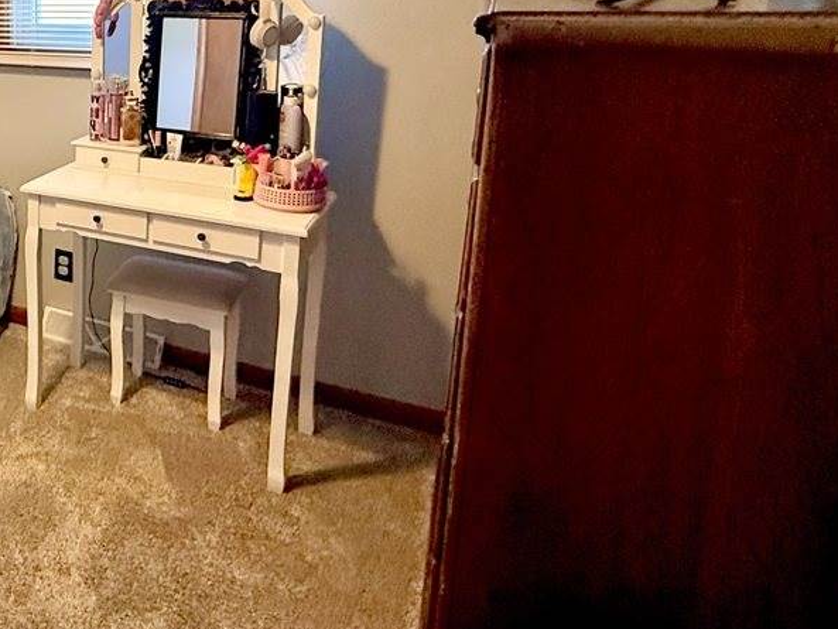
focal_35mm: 34
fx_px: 823
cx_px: -93
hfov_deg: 42.1
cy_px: 124
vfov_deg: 40.1
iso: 400
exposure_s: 1/120
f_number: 2.2
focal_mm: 2.22
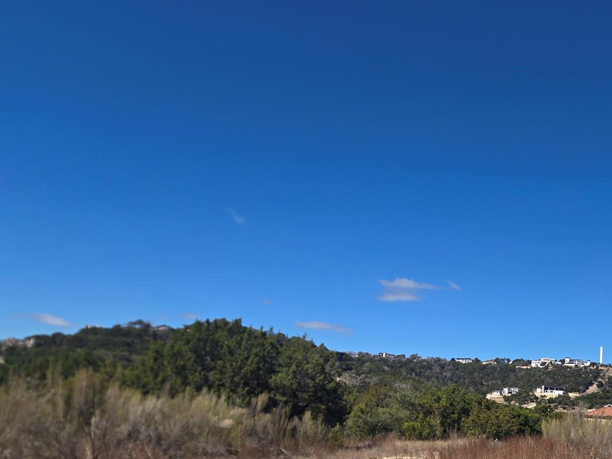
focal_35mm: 38
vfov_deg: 37.0
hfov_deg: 47.2
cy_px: 332
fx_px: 672
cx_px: 459
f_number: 1.8
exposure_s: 1/2456
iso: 25
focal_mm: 5.4
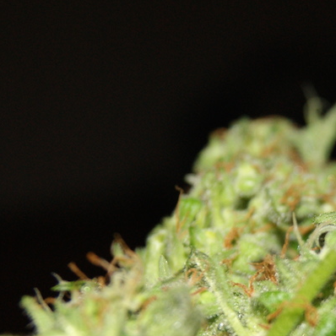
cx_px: 377
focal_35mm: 123
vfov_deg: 14.1
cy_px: 297
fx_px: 1351
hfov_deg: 13.9
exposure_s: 1/160
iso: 400
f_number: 5.6
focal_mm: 30
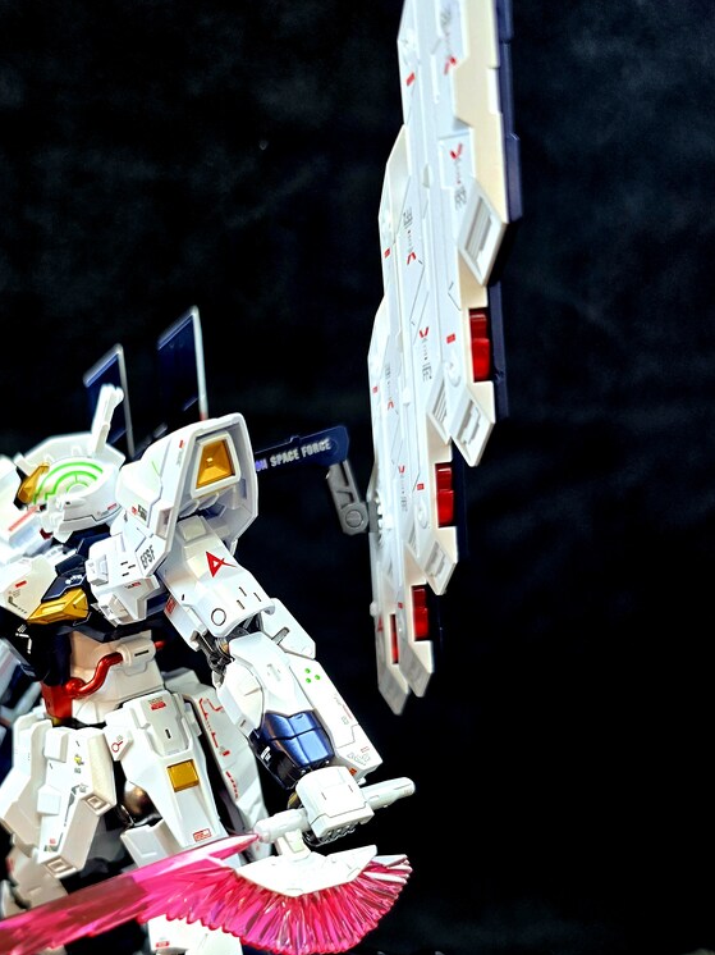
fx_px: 1020
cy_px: 704
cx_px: 177
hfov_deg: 37.7
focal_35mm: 37
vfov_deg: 48.4
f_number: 1.7
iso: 250
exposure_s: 1/120
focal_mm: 6.3
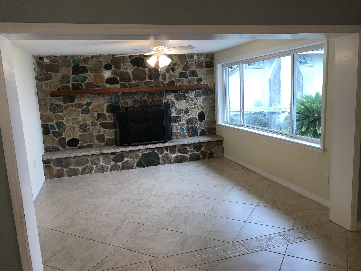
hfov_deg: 63.4
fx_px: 292
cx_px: 180
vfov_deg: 49.7
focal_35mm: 28
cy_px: 136
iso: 32
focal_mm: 3.99
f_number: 1.8
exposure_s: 1/30
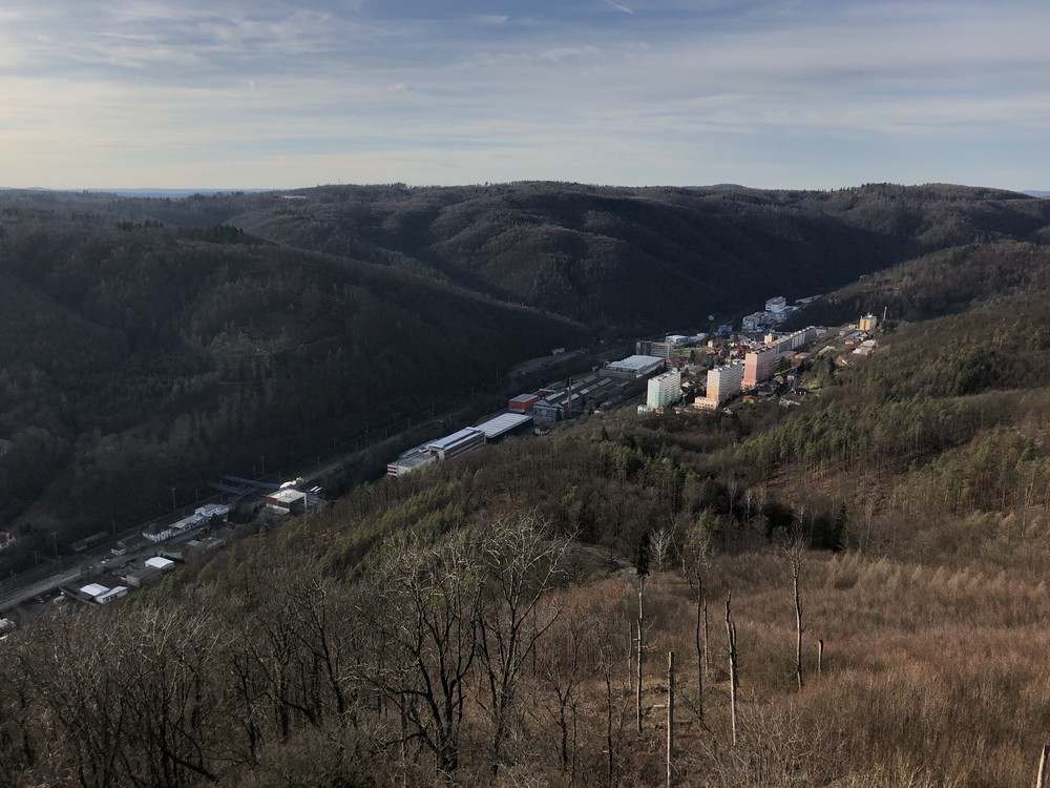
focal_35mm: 28
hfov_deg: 63.4
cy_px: 394
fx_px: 849
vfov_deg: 49.7
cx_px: 525
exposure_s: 1/2088
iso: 20
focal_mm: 3.99
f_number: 1.8
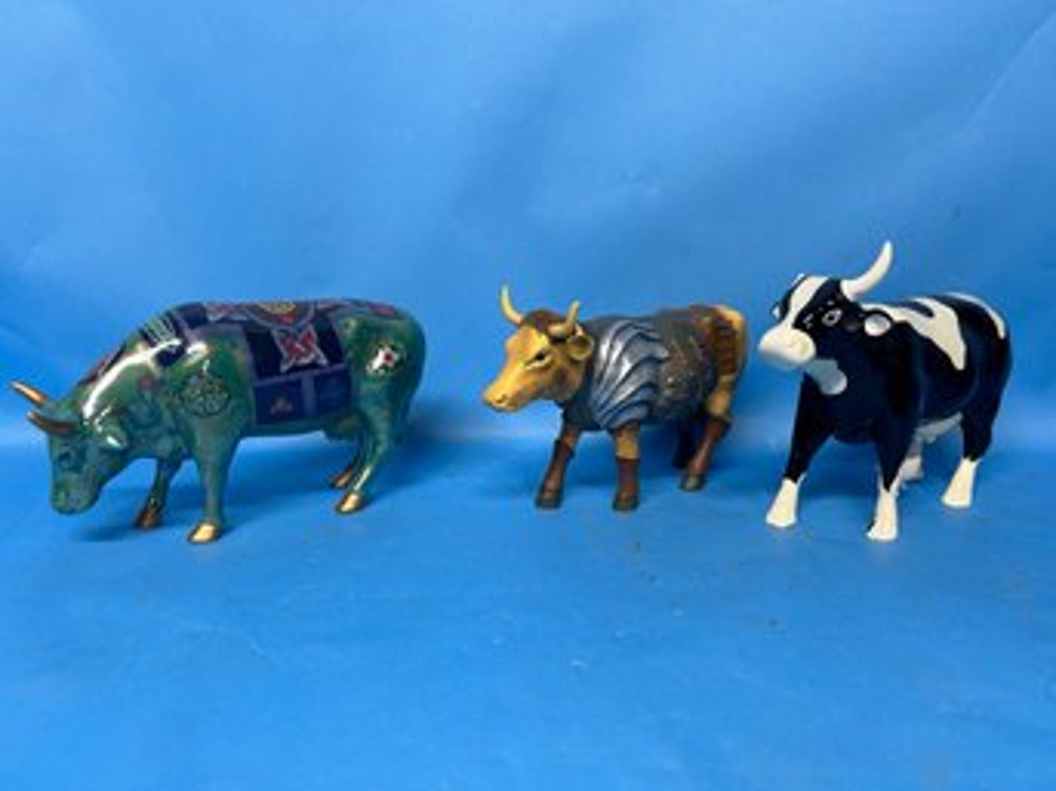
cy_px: 396
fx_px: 793
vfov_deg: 53.0
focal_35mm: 26
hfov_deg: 67.3
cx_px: 528
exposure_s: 1/60
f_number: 1.5
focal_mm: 5.7
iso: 64
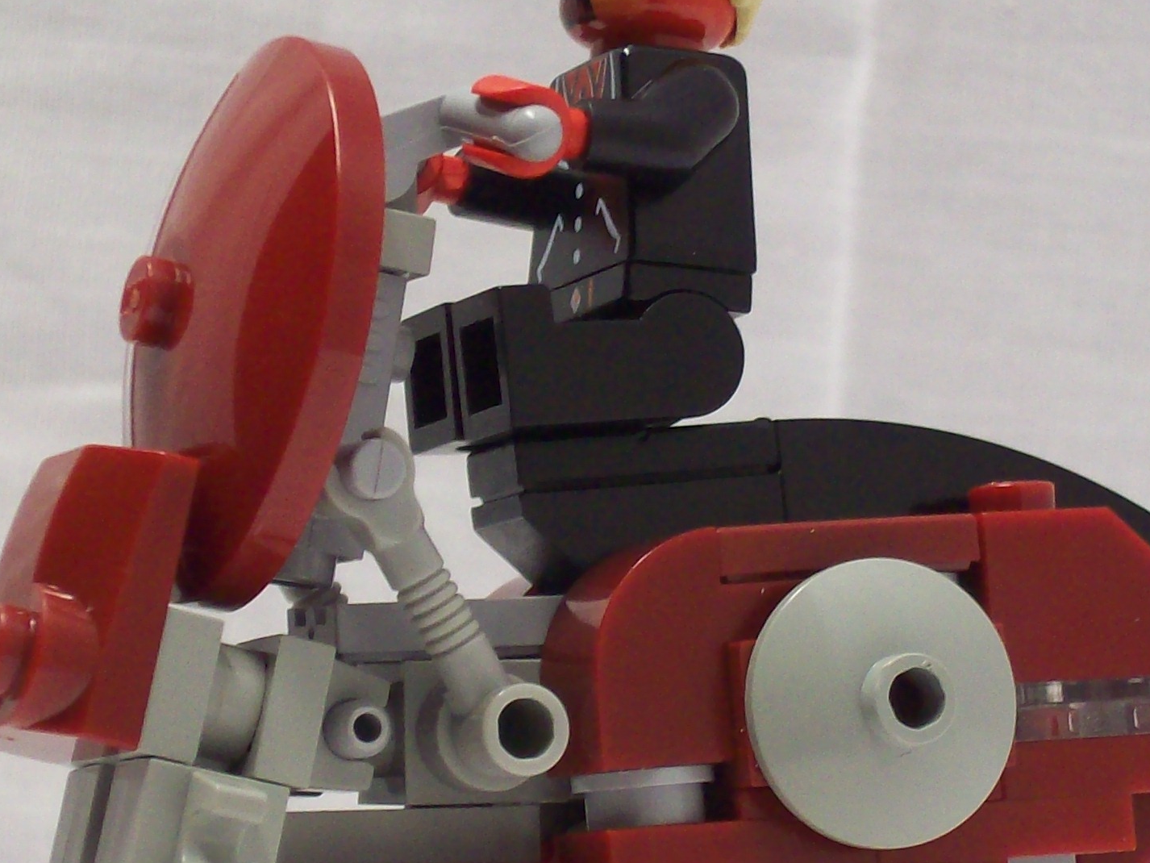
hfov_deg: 12.0
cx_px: 597
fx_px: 5482
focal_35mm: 165
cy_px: 545
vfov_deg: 9.0
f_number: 4.2
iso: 160
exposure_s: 1/19.7
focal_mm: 12.8
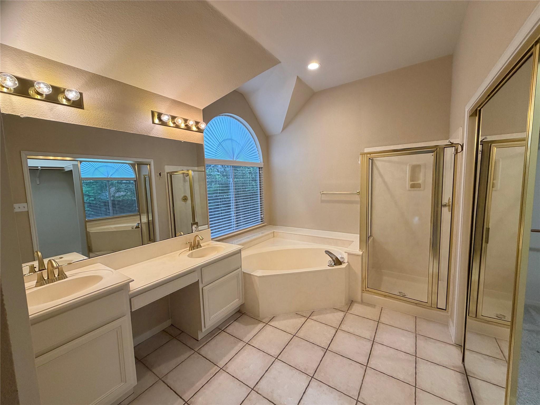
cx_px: 270
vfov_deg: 85.7
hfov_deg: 102.1
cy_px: 202
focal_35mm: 14
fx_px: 218
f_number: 2.2
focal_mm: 2.22
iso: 320
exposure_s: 1/60
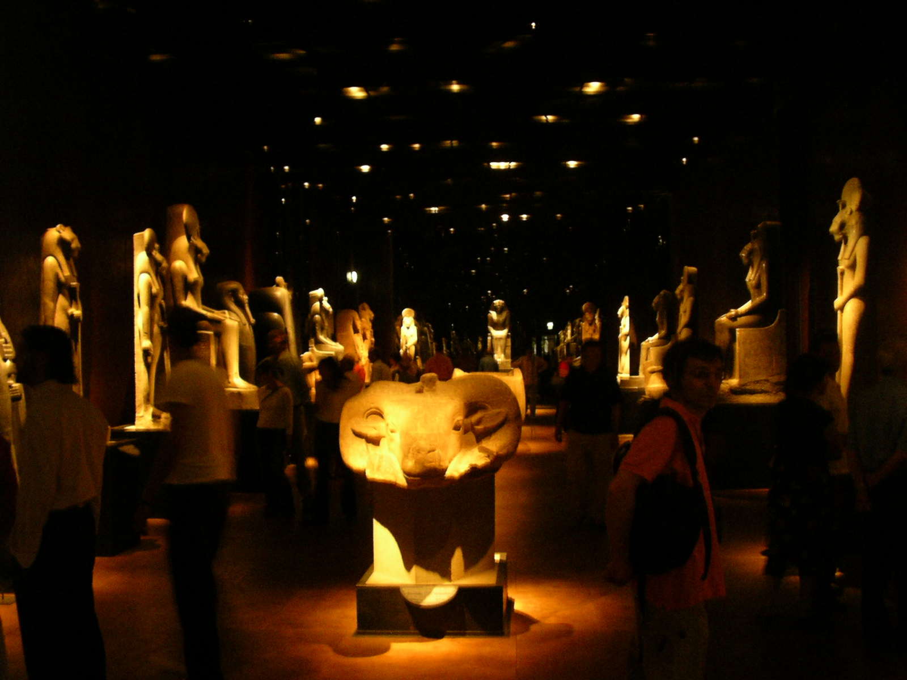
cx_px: 454
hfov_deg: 49.0
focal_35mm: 38
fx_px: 996
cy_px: 340
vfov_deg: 37.7
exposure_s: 1/4
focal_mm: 5.8
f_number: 2.9
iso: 200
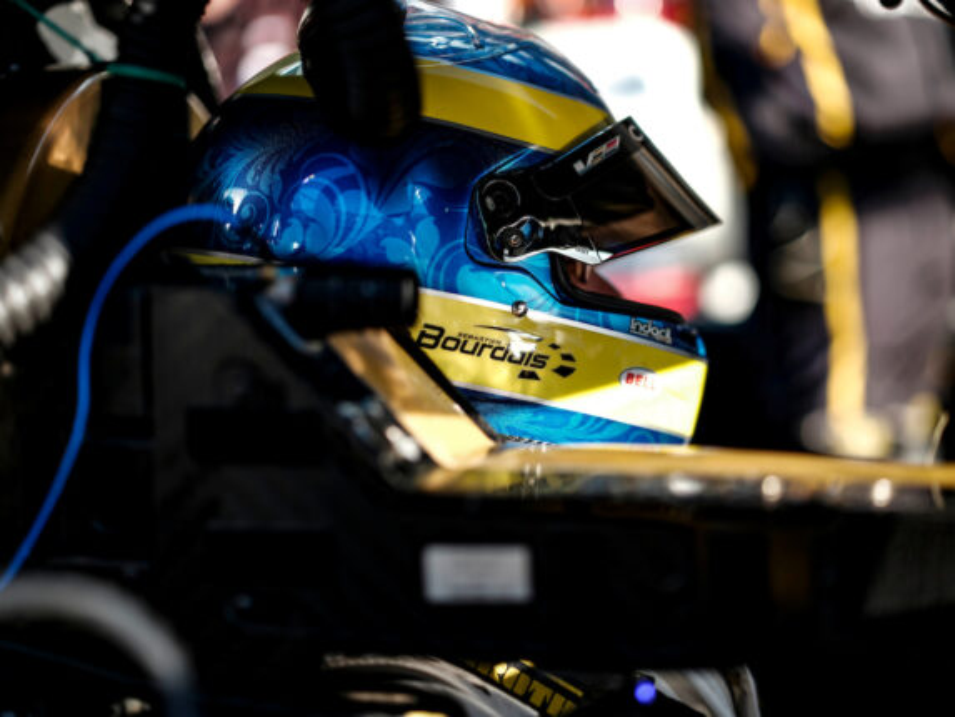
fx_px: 1738
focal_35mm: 63
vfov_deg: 23.3
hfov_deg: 30.7
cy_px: 358
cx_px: 478
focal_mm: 80
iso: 100
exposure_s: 1/480
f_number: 2
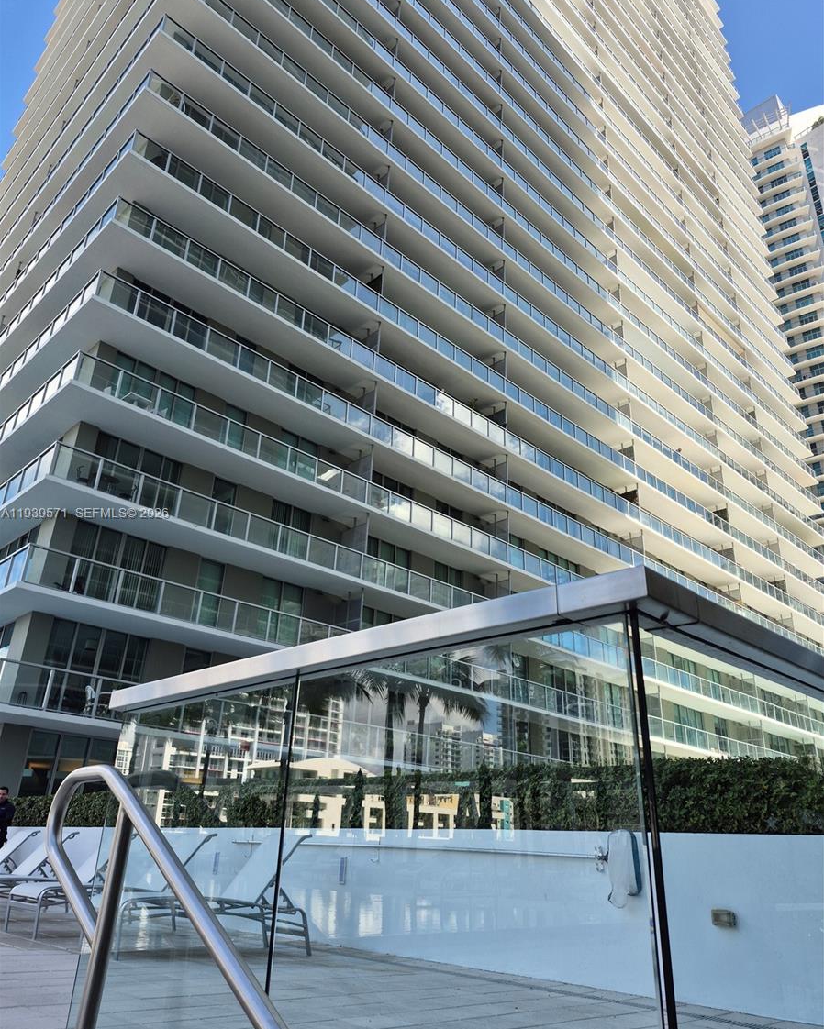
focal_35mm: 24
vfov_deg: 70.3
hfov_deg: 58.8
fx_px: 731
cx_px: 412
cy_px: 514
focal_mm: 5.4
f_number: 1.8
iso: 25
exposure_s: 1/618
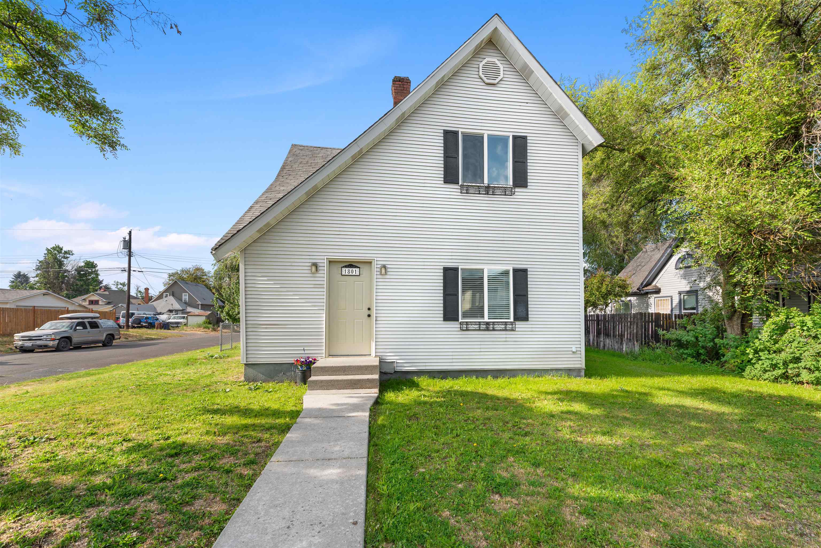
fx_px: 319
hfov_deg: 104.2
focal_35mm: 14
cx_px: 410
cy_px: 274
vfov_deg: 81.2
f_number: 8
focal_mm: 14
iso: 100
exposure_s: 1/80
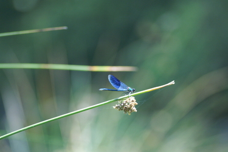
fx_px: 2330
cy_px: 91
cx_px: 131
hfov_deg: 5.6
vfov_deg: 3.7
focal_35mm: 368
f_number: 5.6
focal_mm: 200
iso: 800
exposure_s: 1/100
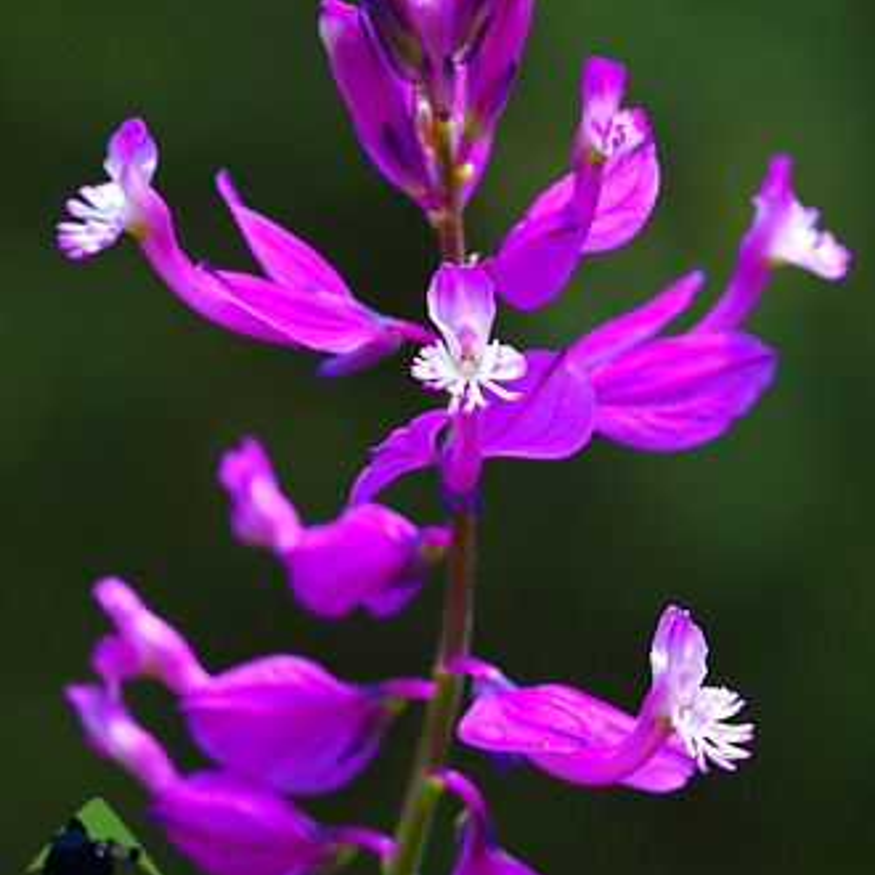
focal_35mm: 193
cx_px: 439
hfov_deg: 9.1
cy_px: 318
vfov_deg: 9.1
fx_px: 5519
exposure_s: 1/125
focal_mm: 100
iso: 400
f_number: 13
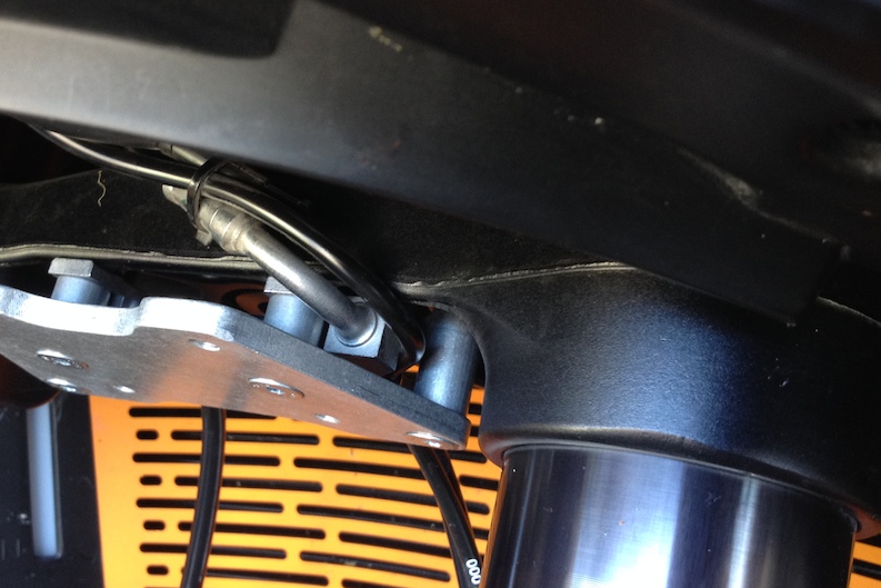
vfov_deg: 28.7
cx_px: 352
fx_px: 1150
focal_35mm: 47
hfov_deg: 41.7
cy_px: 296
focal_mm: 4.28
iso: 100
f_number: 2.4
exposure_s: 1/20
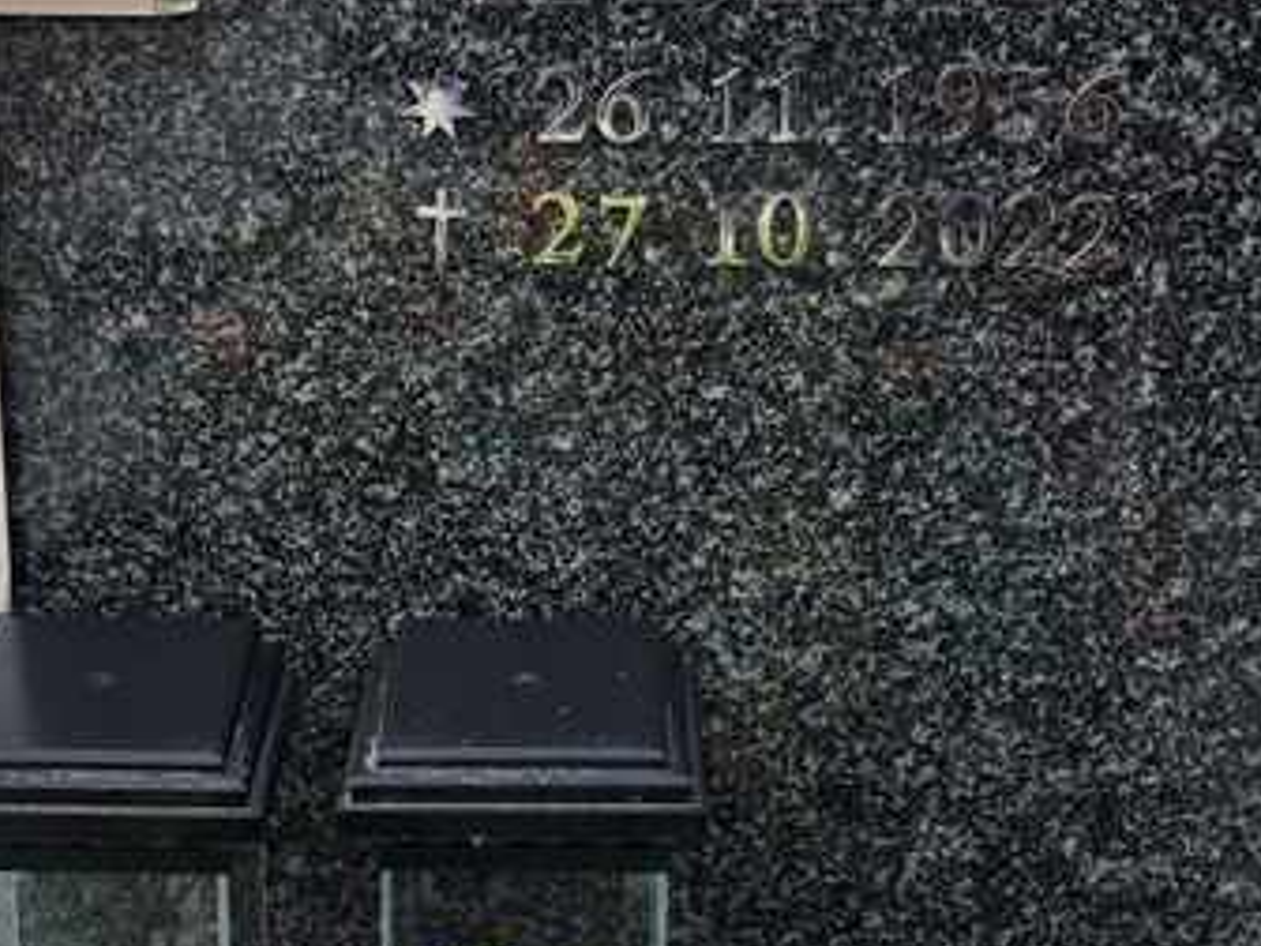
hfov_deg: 27.8
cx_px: 582
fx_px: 2550
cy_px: 372
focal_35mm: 70
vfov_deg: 21.0
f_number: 1.7
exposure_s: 1/180
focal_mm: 6.3
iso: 16
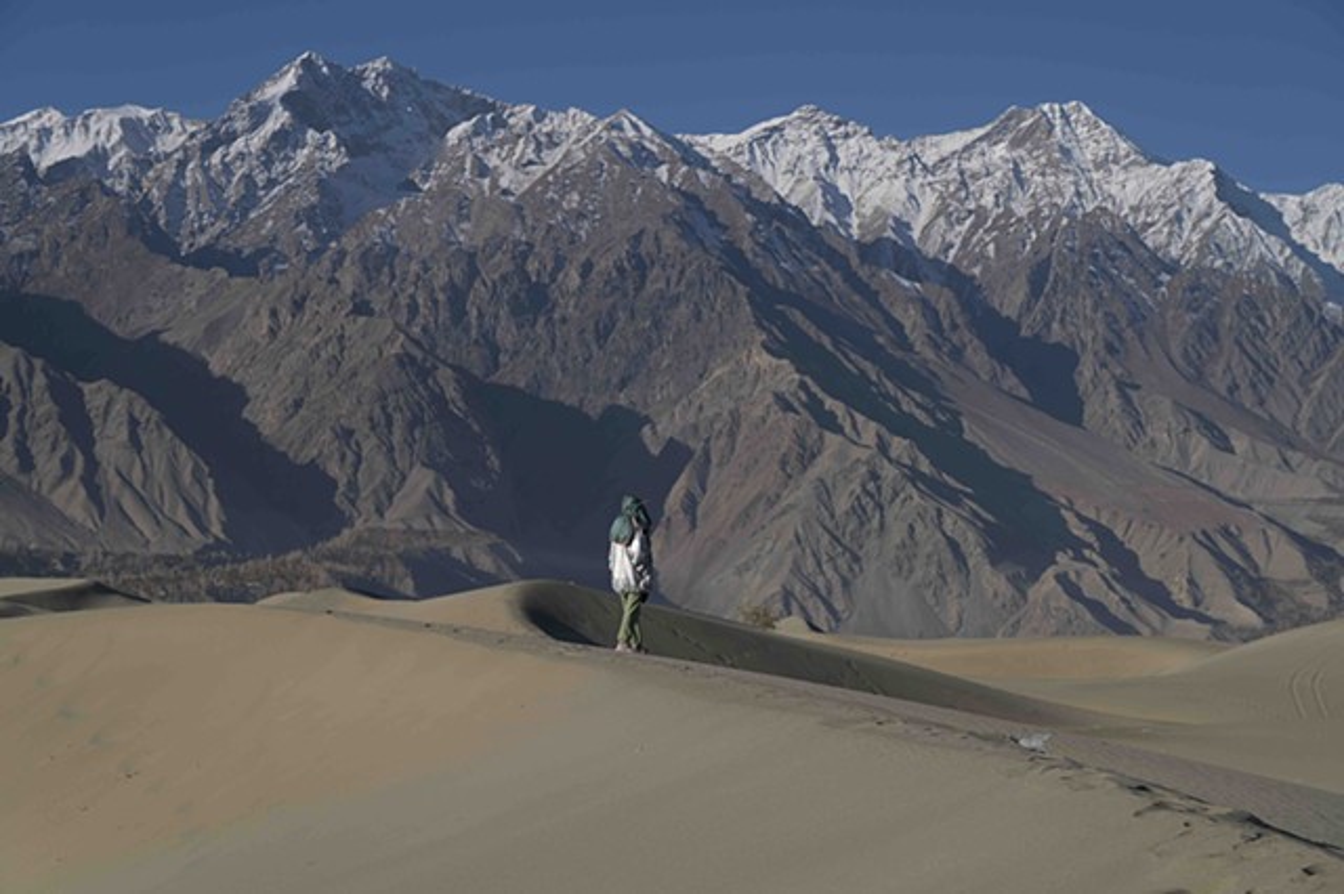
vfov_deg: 19.4
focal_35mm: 70
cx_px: 672
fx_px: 2612
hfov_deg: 28.9
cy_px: 447
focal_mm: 70
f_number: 8
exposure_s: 1/500
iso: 80
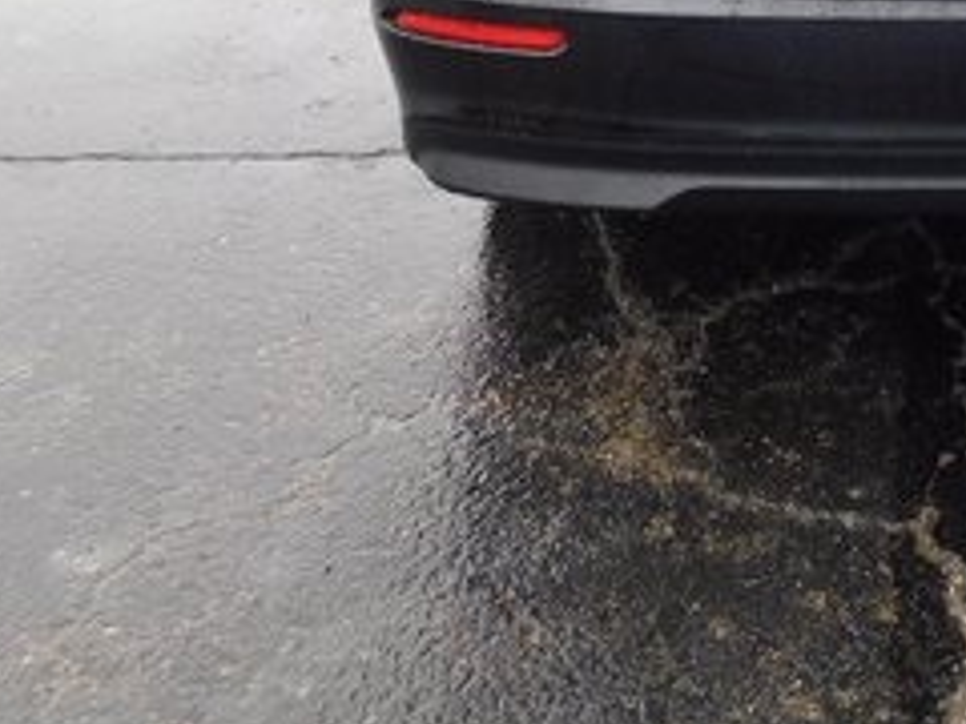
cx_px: 1095
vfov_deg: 21.1
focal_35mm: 64
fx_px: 1786
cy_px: -185
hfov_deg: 27.4
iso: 125
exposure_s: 1/100
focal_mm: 4.1
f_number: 3
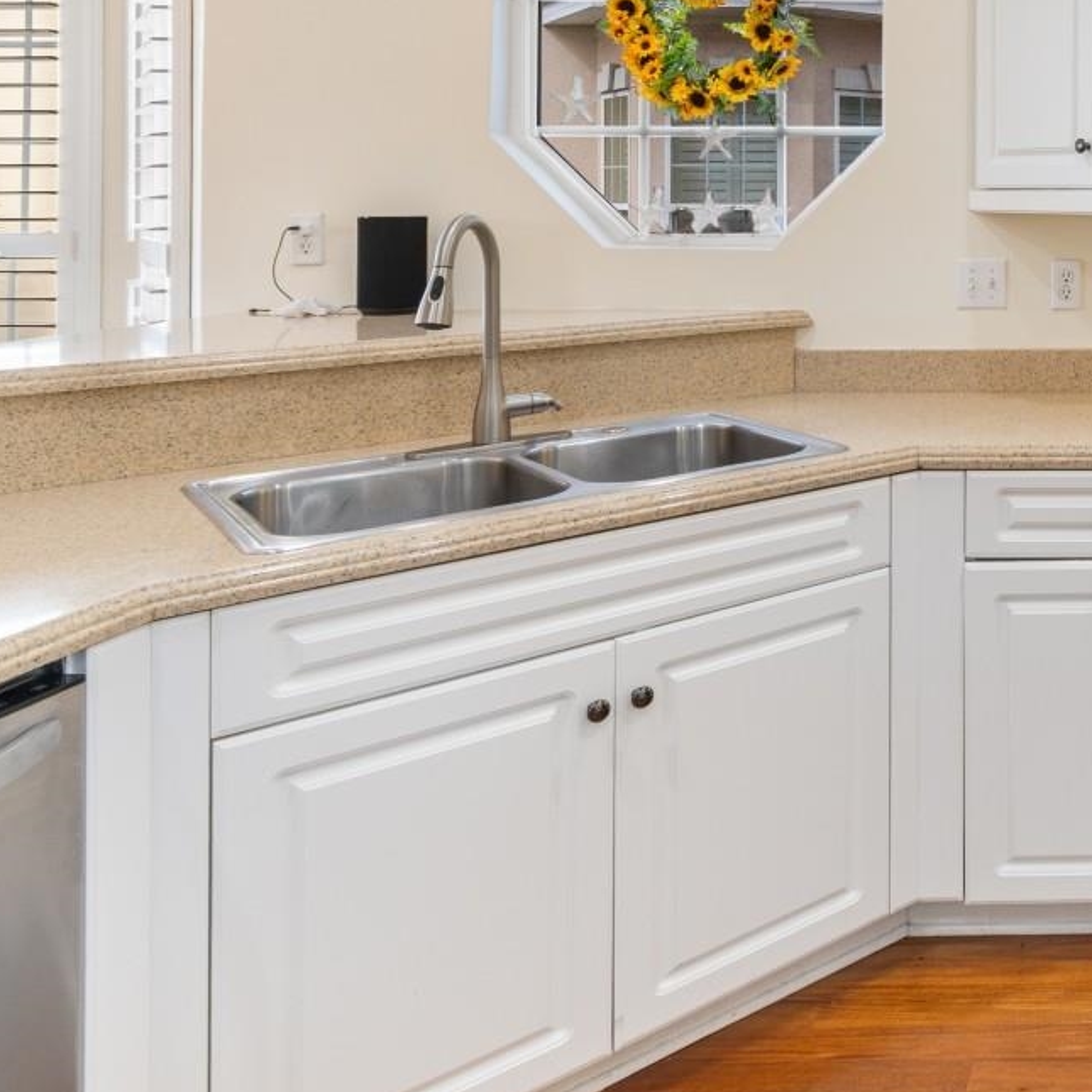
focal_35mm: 32
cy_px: 203
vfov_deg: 48.0
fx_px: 1142
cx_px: 1227
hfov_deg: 40.3
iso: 100
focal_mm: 10
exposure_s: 1/6
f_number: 4.5
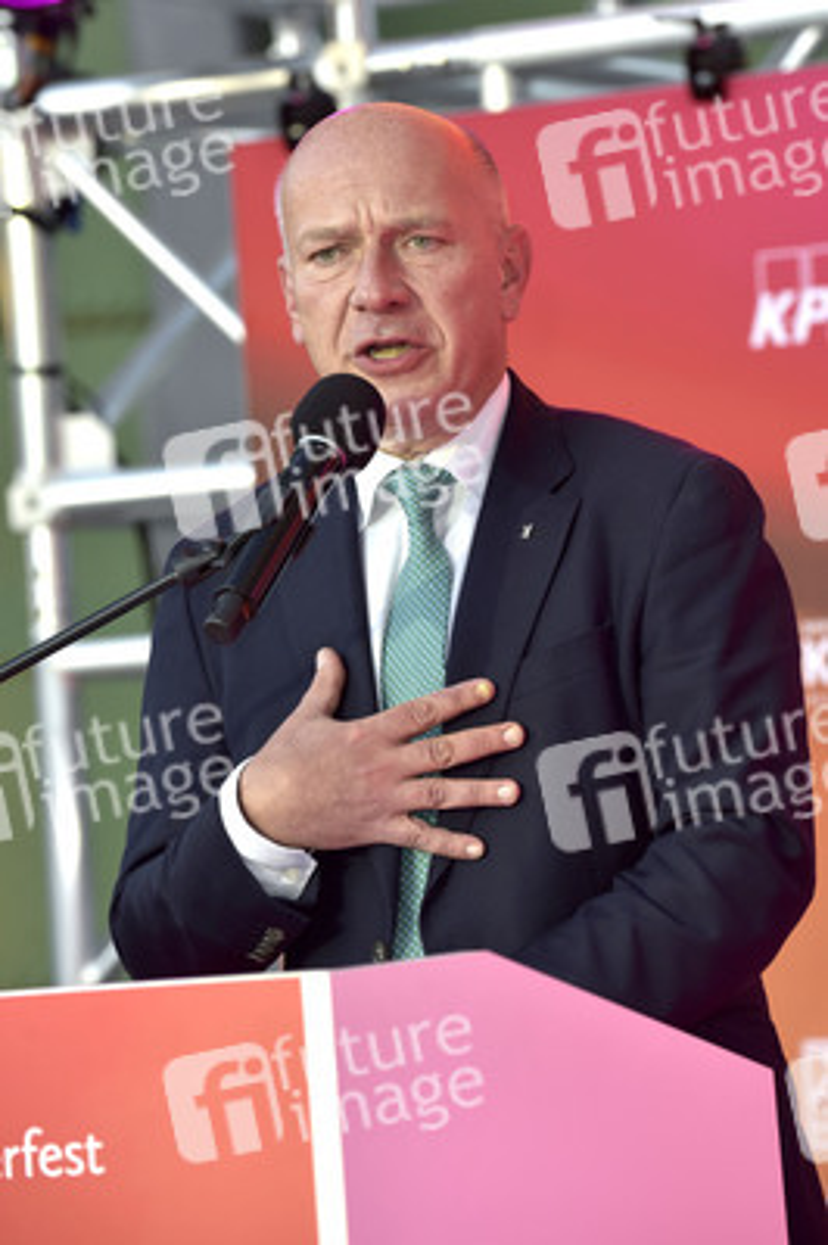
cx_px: 414
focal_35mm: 155
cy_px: 622
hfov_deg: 8.8
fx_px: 5356
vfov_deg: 13.3
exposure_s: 1/250
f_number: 5.6
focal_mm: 155
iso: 640
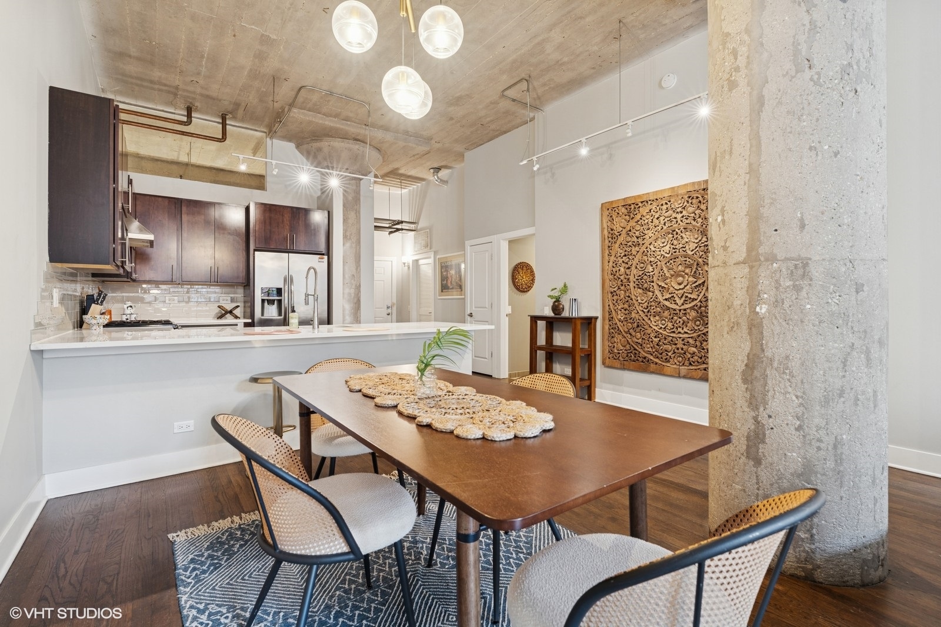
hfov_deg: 96.7
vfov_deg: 73.7
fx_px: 418
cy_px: 314
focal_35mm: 16
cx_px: 470
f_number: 8
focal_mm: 16
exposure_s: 1/2.5
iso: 320
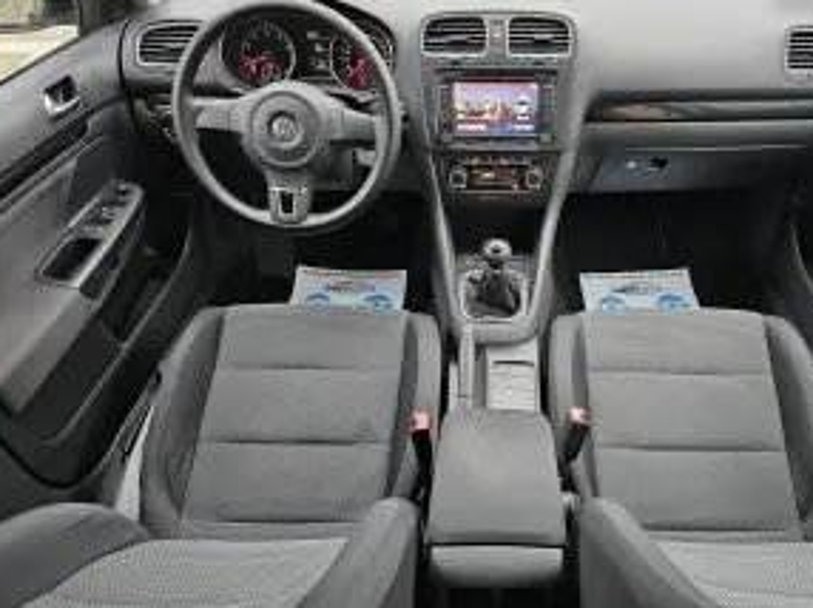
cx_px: 478
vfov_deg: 48.1
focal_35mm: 29
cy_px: 335
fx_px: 681
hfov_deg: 61.3
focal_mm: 6.3
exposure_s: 1/33.3
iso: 640
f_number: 1.7
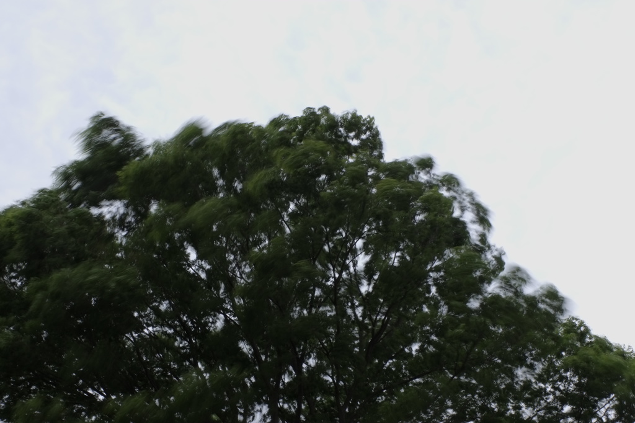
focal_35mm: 33
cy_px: 212
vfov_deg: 39.9
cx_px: 318
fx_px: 582
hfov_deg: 57.2
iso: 200
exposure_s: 1/4
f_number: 22
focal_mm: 22.2
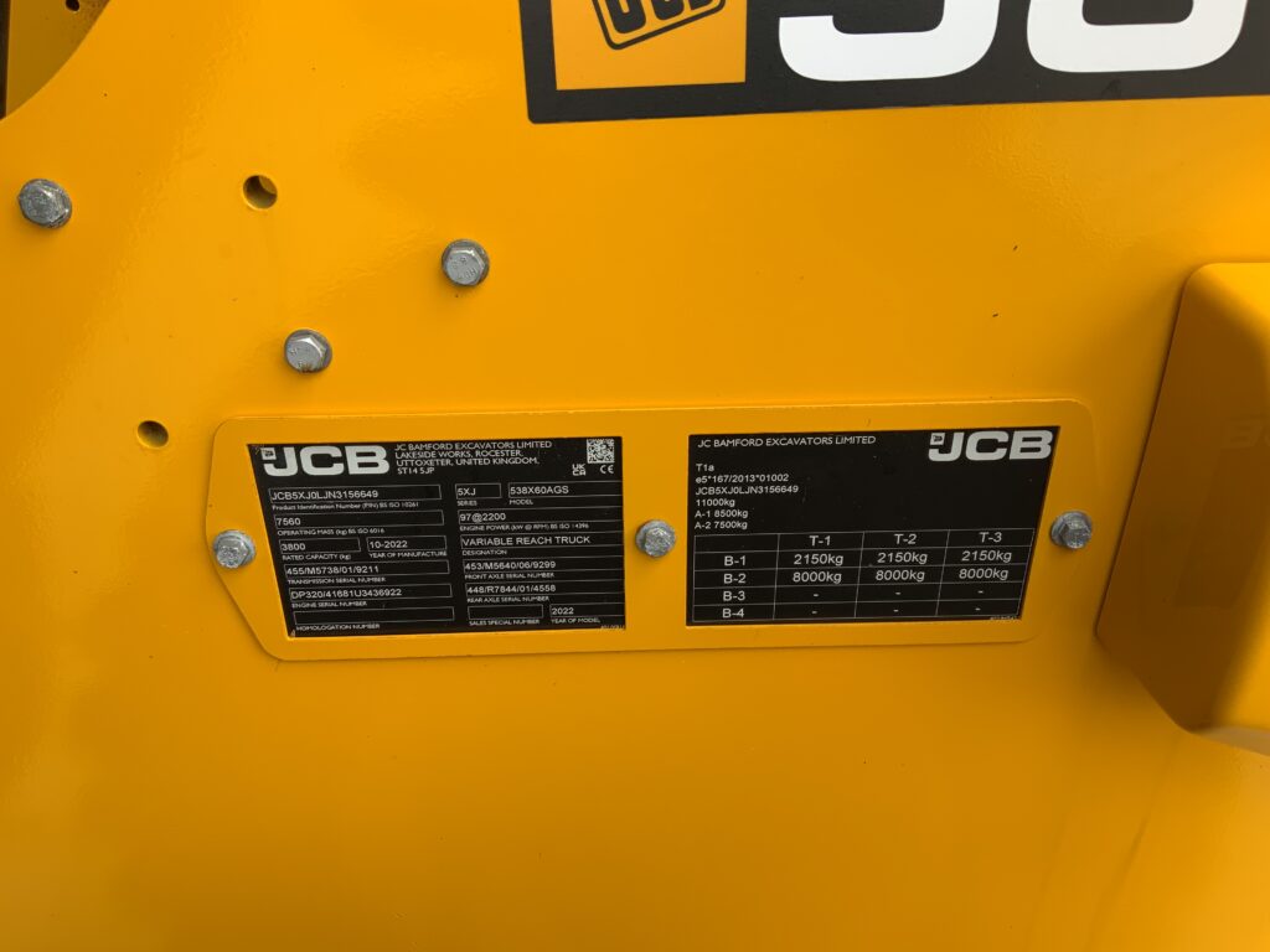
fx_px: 1064
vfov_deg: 48.2
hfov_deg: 61.7
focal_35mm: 29
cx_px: 635
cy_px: 476
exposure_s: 1/139
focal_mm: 3
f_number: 1.8
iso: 16
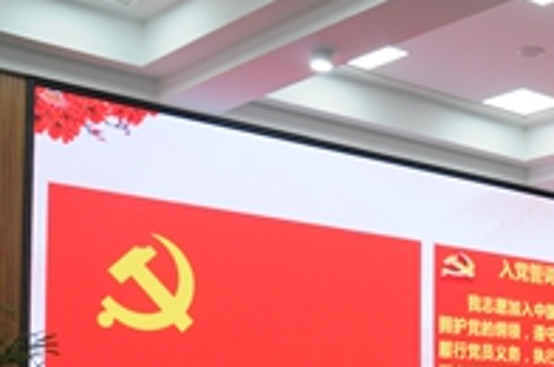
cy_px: 381
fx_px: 1060
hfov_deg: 25.9
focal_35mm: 69
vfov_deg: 19.0
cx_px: 678
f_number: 9
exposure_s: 1/30
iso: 800
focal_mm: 18
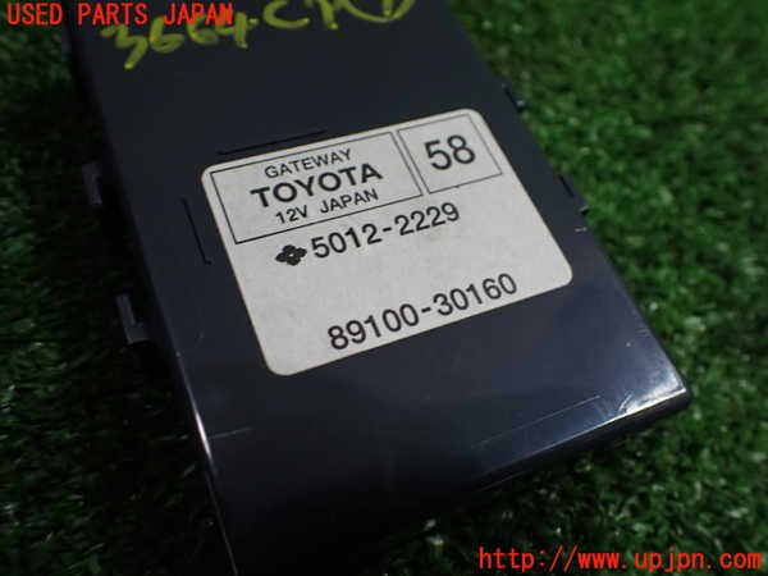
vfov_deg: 46.8
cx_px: 384
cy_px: 288
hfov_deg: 60.0
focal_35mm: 30
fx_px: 666
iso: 400
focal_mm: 5.4
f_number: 2.3
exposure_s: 1/125
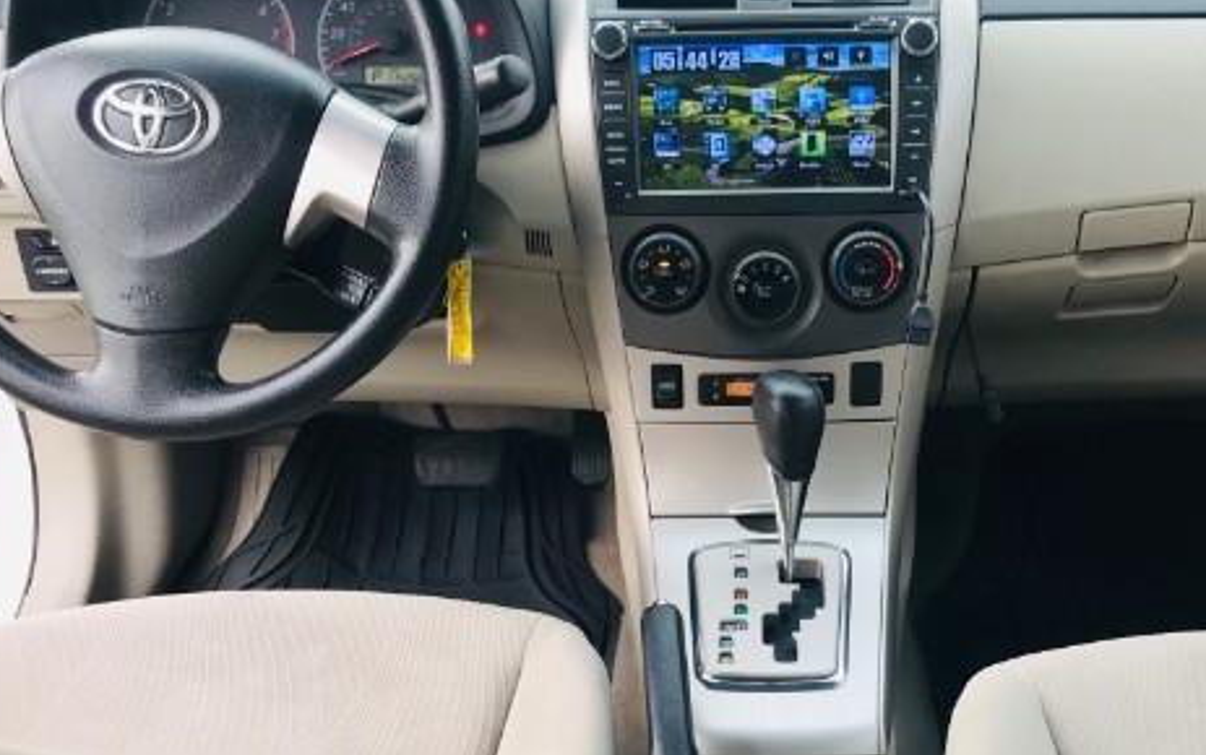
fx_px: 1348
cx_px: 750
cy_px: 515
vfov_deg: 31.0
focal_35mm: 41
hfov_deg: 47.8
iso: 25
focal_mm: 3.99
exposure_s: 1/60
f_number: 1.8
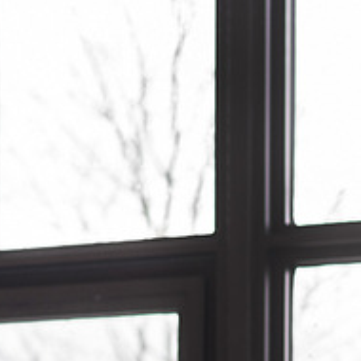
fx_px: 2406
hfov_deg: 8.4
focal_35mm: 204
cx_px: -163
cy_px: 700
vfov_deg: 8.2
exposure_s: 1/125
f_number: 2.8
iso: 125
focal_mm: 35
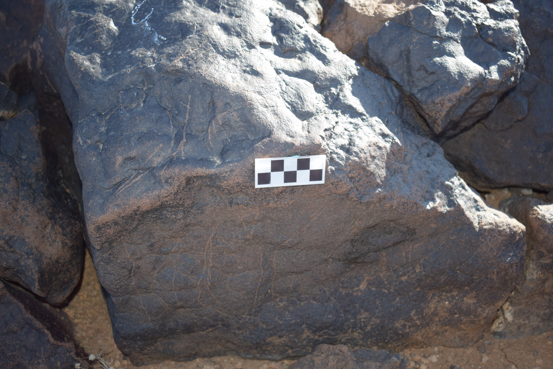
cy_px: 184
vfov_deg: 30.8
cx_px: 276
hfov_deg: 45.0
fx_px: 668
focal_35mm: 44
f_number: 4.2
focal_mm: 29
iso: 100
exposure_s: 1/160
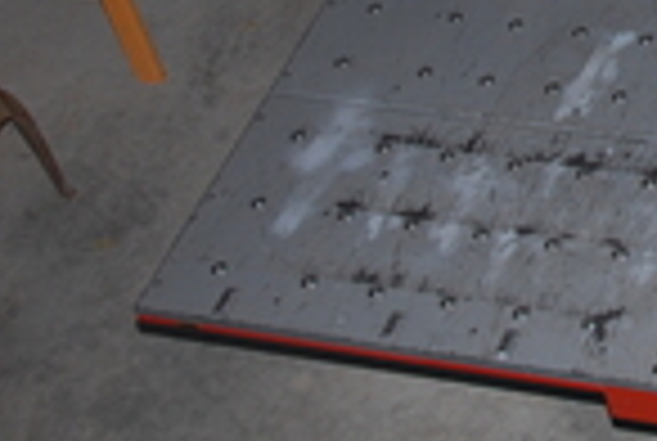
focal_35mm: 103
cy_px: -207
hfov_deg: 17.6
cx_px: 1004
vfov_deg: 12.7
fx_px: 1884
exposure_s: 1/125
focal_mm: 20
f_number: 5.6
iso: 200
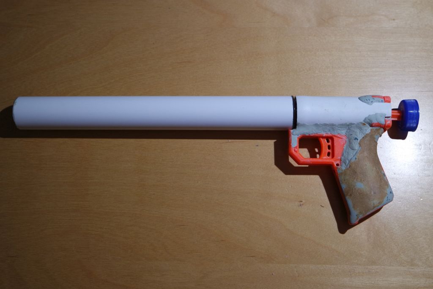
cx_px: 216
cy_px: 144
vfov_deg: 30.5
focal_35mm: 44
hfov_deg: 44.5
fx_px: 529
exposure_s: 1/50
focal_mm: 29
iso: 400
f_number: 4.5
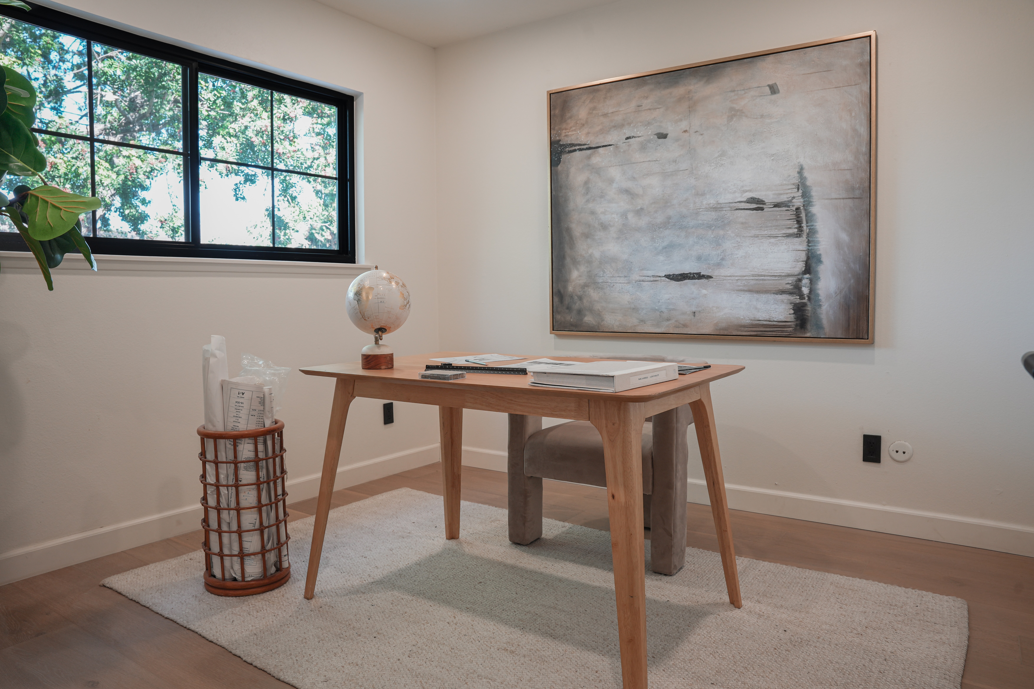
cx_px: 517
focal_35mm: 24
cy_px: 344
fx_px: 689
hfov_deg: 73.7
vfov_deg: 53.1
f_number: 8
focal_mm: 24
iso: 100
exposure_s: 1/8
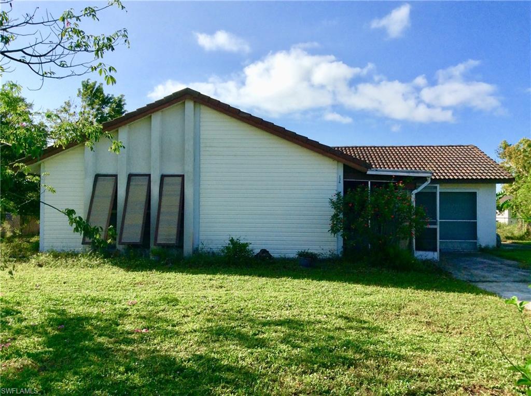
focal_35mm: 32
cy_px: 198
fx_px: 490
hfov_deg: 56.9
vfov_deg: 44.0
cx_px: 266
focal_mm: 3.3
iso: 32
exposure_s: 1/1684
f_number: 2.4
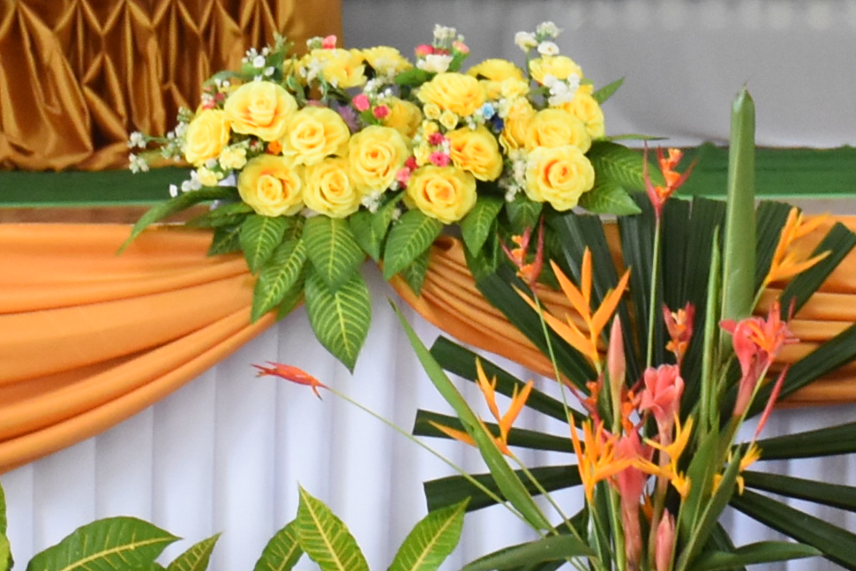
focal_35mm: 292
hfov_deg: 7.0
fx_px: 6944
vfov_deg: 4.7
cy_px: -108
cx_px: 1229
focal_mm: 42
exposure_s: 1/125
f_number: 4.5
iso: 1250
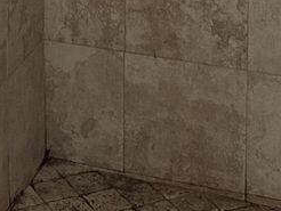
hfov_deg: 14.6
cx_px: 10
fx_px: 1081
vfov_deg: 9.8
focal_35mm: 133
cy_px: -299
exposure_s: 1/95
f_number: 1.78
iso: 250
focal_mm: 6.86
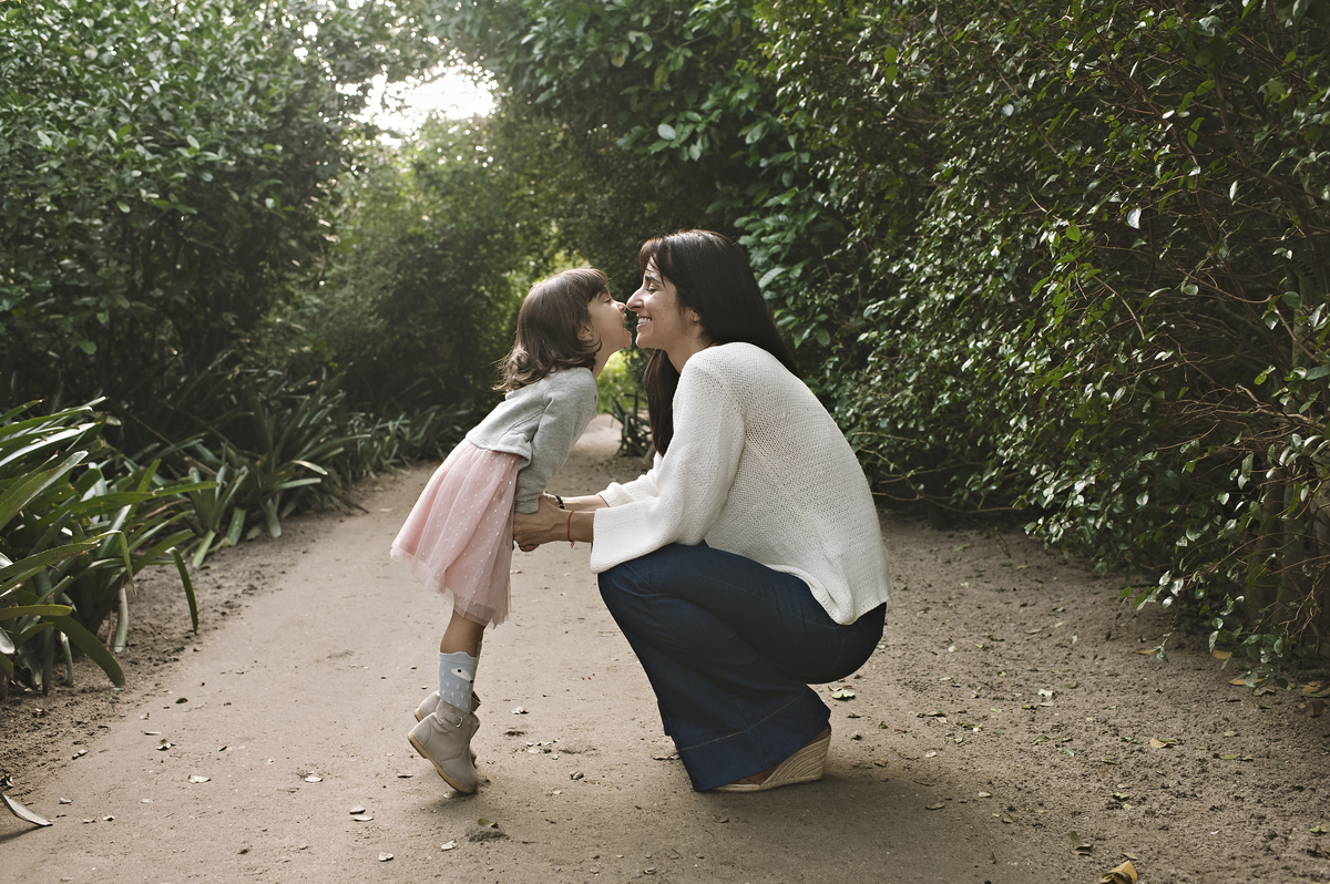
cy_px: 442
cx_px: 665
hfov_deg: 54.5
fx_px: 1292
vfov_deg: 37.8
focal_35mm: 35
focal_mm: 35
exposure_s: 1/125
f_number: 4.5
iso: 1000
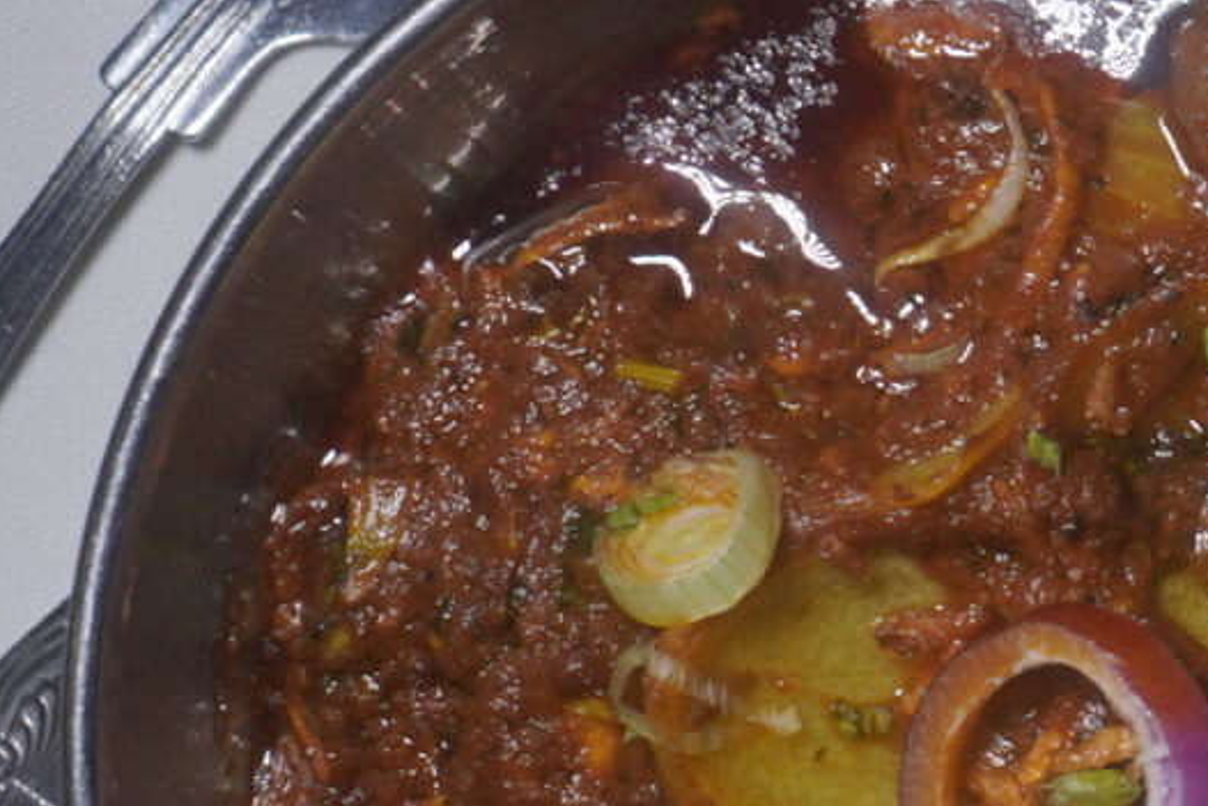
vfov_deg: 6.4
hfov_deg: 8.8
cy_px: 506
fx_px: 7182
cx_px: 2786
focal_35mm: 214
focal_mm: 44
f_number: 4.5
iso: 500
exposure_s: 1/100
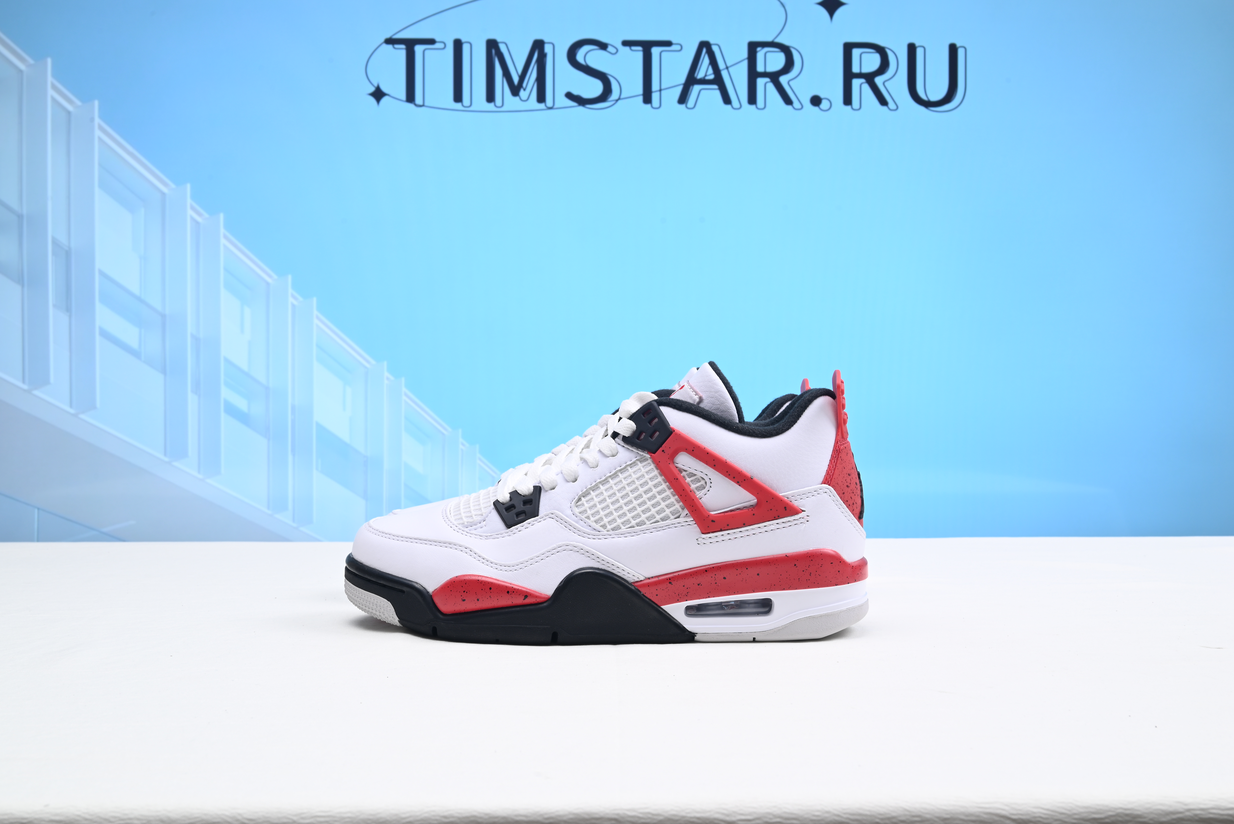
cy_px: 412
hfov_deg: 53.1
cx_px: 617
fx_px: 1234
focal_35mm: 36
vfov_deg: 36.9
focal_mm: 36
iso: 100
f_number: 16
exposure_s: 1/2
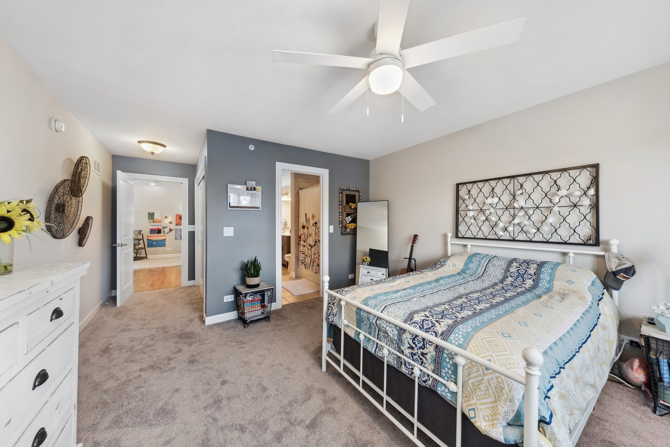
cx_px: 335
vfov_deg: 90.1
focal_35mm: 12
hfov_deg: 112.6
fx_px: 223
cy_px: 224
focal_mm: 12
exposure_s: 1/8
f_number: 9
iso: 200
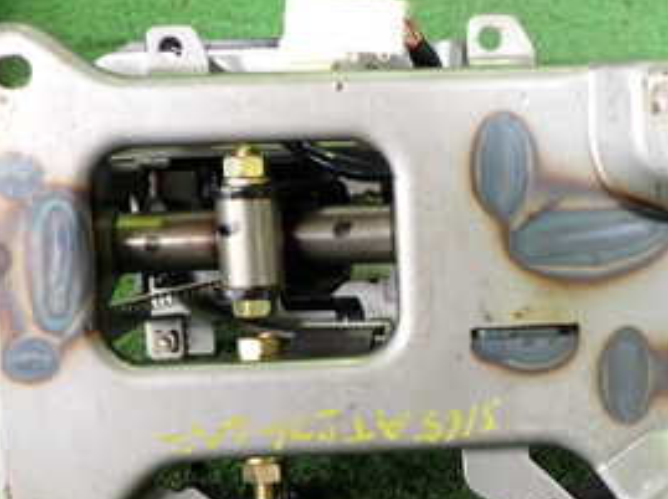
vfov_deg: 21.8
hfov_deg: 28.6
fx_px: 1291
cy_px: 313
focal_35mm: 67
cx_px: 499
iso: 200
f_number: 2.3
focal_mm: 5.4
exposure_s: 1/30
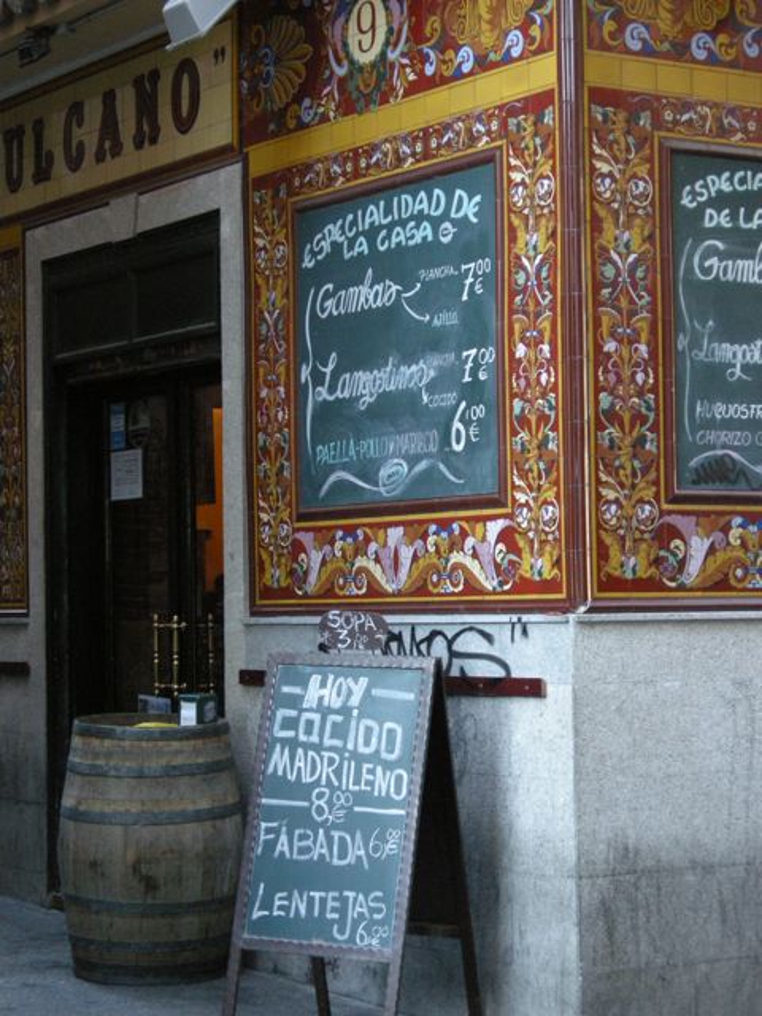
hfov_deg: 17.0
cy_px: 508
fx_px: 2554
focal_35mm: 87
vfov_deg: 22.5
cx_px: 381
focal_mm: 18.6
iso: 400
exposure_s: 1/44
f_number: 4.3
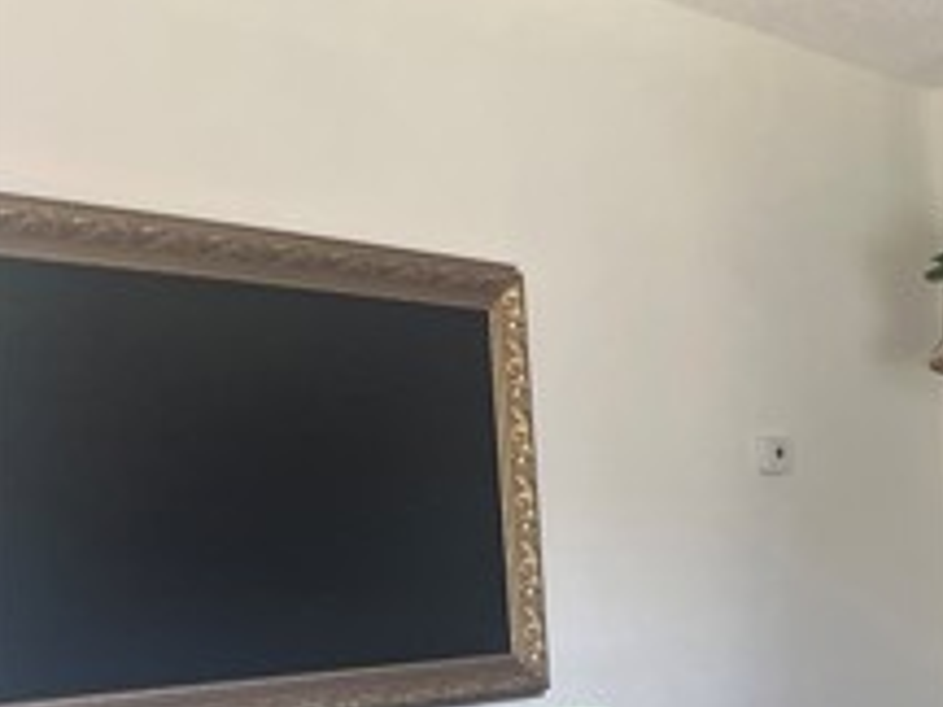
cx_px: 1384
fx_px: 2098
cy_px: 860
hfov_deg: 21.5
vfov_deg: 18.1
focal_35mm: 77
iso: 125
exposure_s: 1/121
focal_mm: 5.1
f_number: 1.6
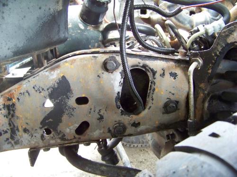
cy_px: 88
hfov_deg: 51.4
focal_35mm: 36
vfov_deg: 39.7
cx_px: 118
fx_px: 246
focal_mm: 5.85
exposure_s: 1/25
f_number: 2.8
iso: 400
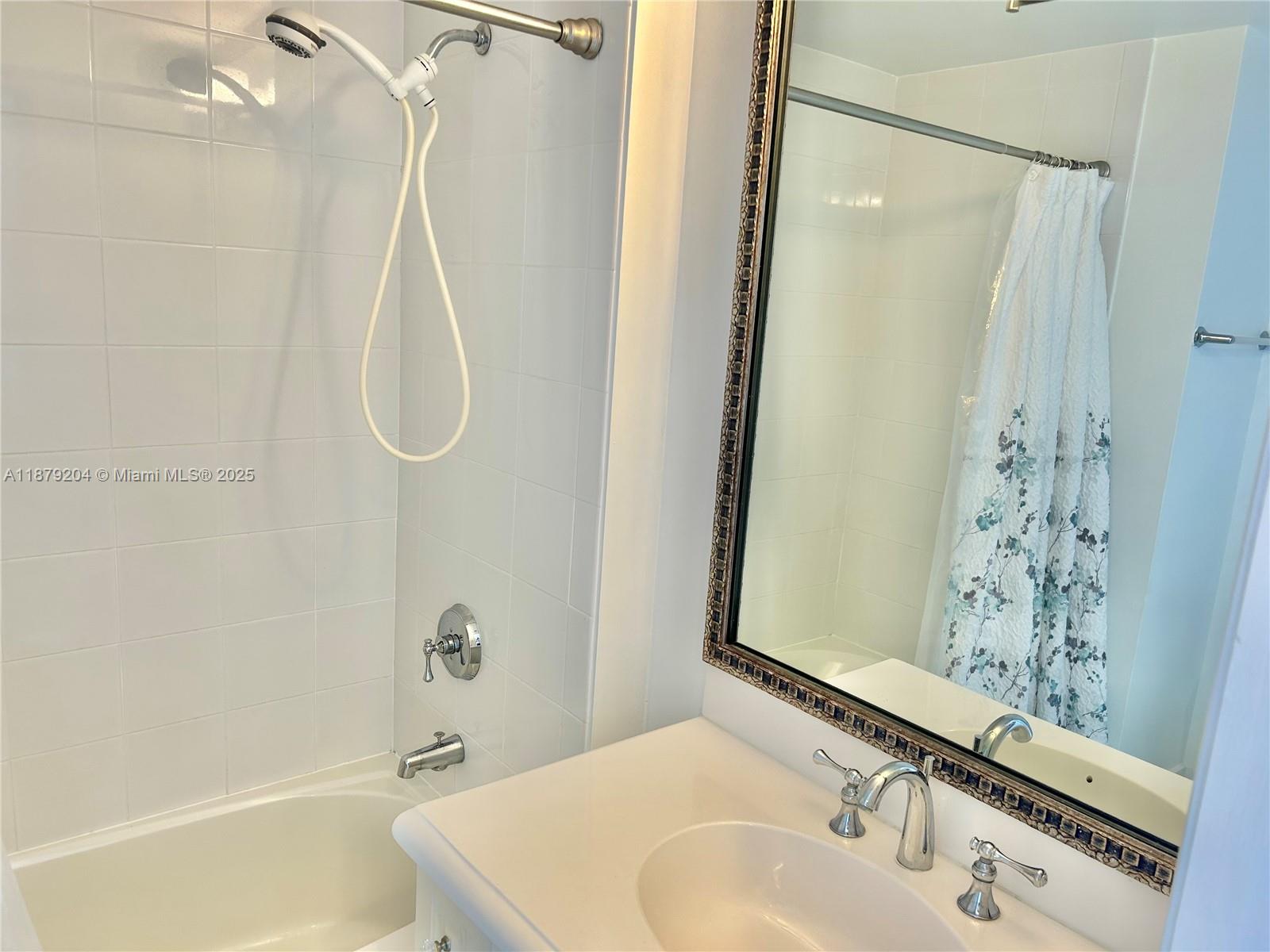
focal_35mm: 26
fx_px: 954
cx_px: 635
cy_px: 476
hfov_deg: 67.3
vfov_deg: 53.1
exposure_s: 1/120
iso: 80
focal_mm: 5.7
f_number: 1.5
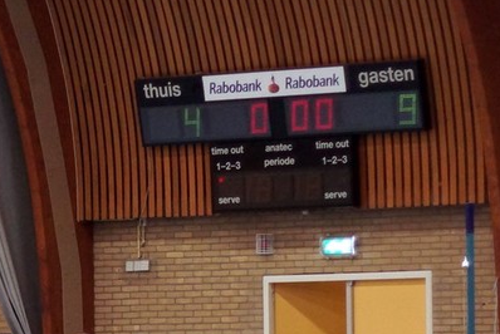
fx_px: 2682
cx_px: -69
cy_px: 355
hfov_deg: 10.5
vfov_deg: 7.1
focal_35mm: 193
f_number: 1.6
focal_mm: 50
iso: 800
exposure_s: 1/250
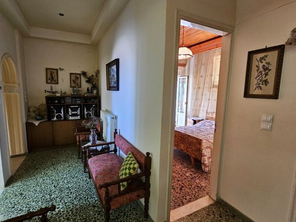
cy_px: 106
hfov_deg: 97.8
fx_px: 128
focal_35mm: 15
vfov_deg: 81.7
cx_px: 132
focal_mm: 2.2
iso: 320
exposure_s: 1/33
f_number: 2.2
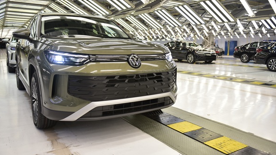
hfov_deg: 64.3
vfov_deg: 38.8
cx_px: 135
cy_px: 64
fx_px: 220
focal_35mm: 30
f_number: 3.2
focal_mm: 28
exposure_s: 1/160
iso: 200
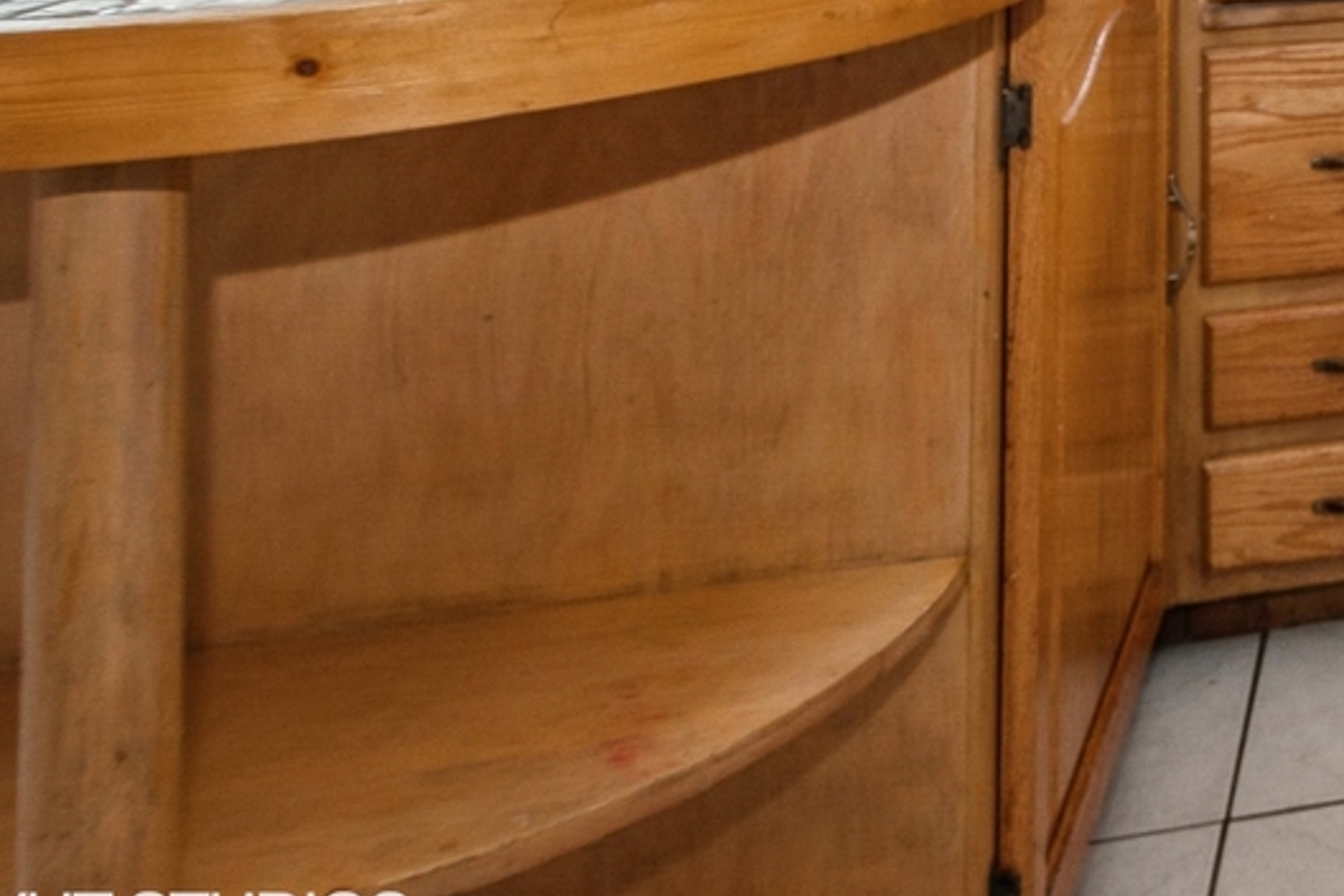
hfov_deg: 29.1
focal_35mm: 46
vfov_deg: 23.8
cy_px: -415
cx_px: 1955
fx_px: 1717
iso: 250
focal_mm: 10
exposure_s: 1/6
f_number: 7.1
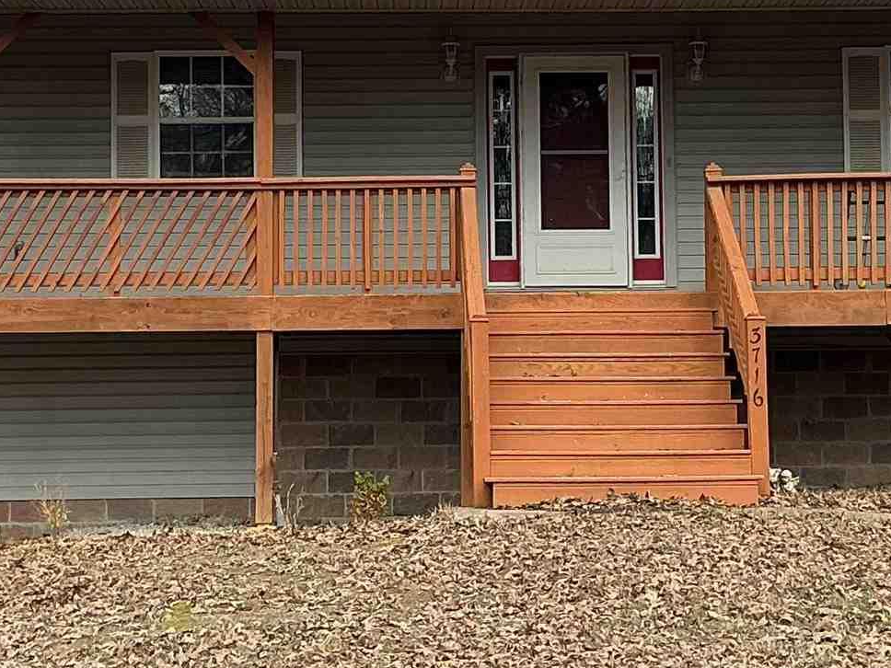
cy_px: 204
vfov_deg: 16.0
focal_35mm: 92
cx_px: 482
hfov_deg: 21.3
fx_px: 2368
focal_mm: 3
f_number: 1.8
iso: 25
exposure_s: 1/709
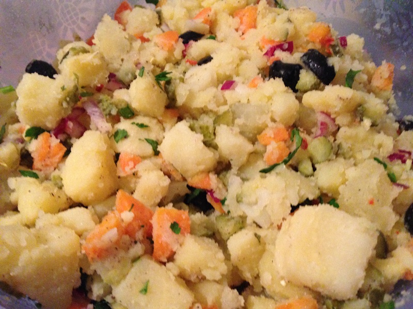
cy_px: 154
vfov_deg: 42.9
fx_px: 394
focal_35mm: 33
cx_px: 206
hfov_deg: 55.4
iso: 500
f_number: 2.4
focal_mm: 4.12
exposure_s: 1/15
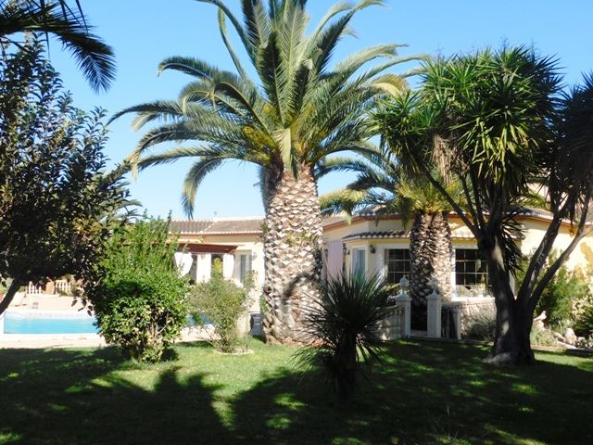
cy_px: 222
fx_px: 685
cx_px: 296
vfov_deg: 36.0
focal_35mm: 40
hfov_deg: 46.8
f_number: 3.6
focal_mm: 7.1
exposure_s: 1/1000
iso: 125
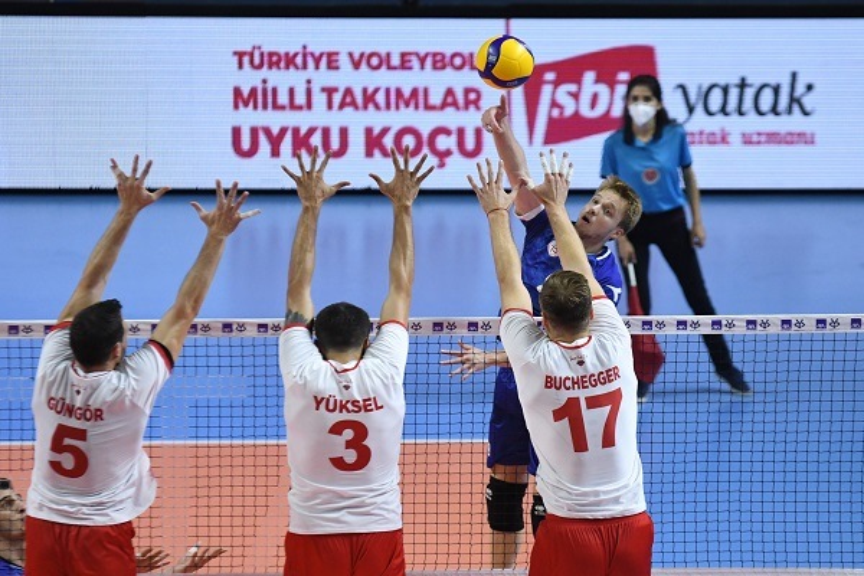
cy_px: 288
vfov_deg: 5.0
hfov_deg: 7.4
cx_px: 432
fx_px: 6659
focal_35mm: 278
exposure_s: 1/1600
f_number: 3.2
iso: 3200
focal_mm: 185
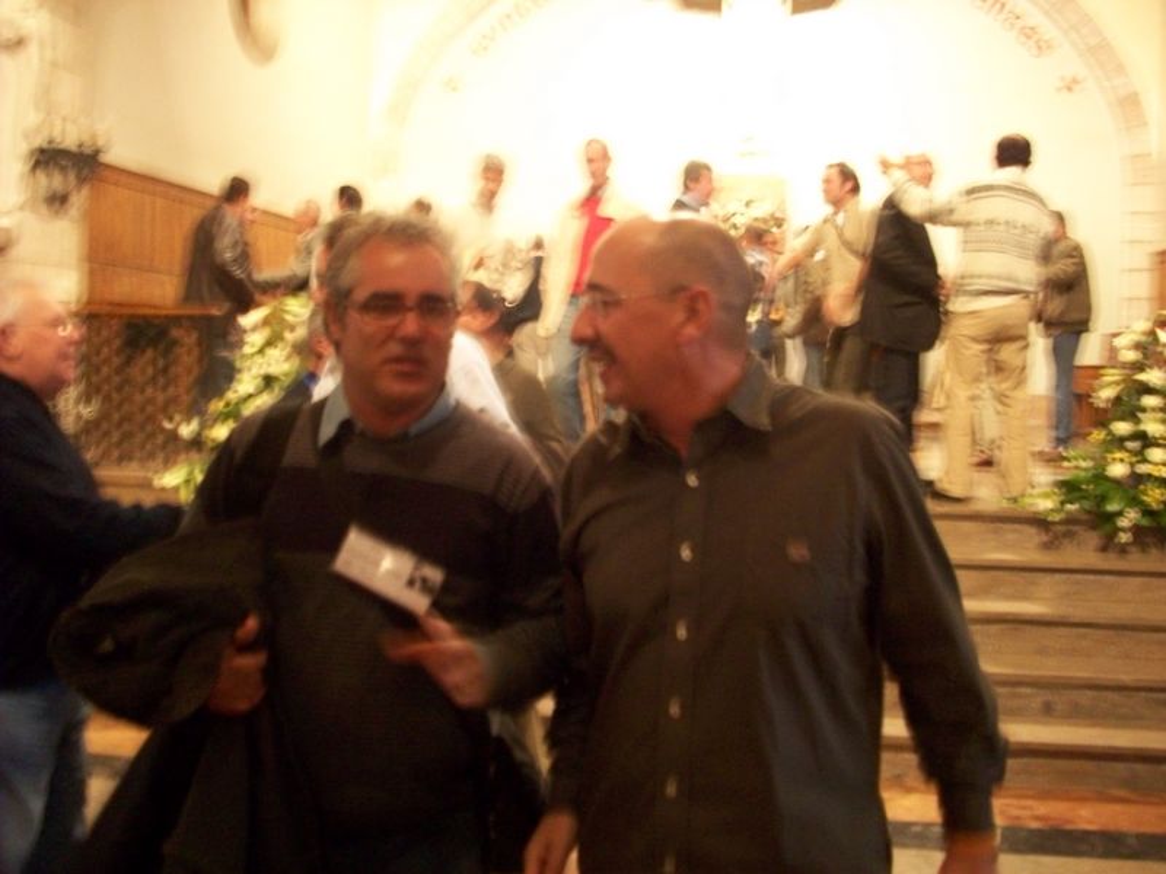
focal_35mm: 37
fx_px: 1246
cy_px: 437
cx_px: 583
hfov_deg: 50.1
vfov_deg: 38.7
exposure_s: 1/8
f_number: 2.8
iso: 200
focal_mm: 6.2
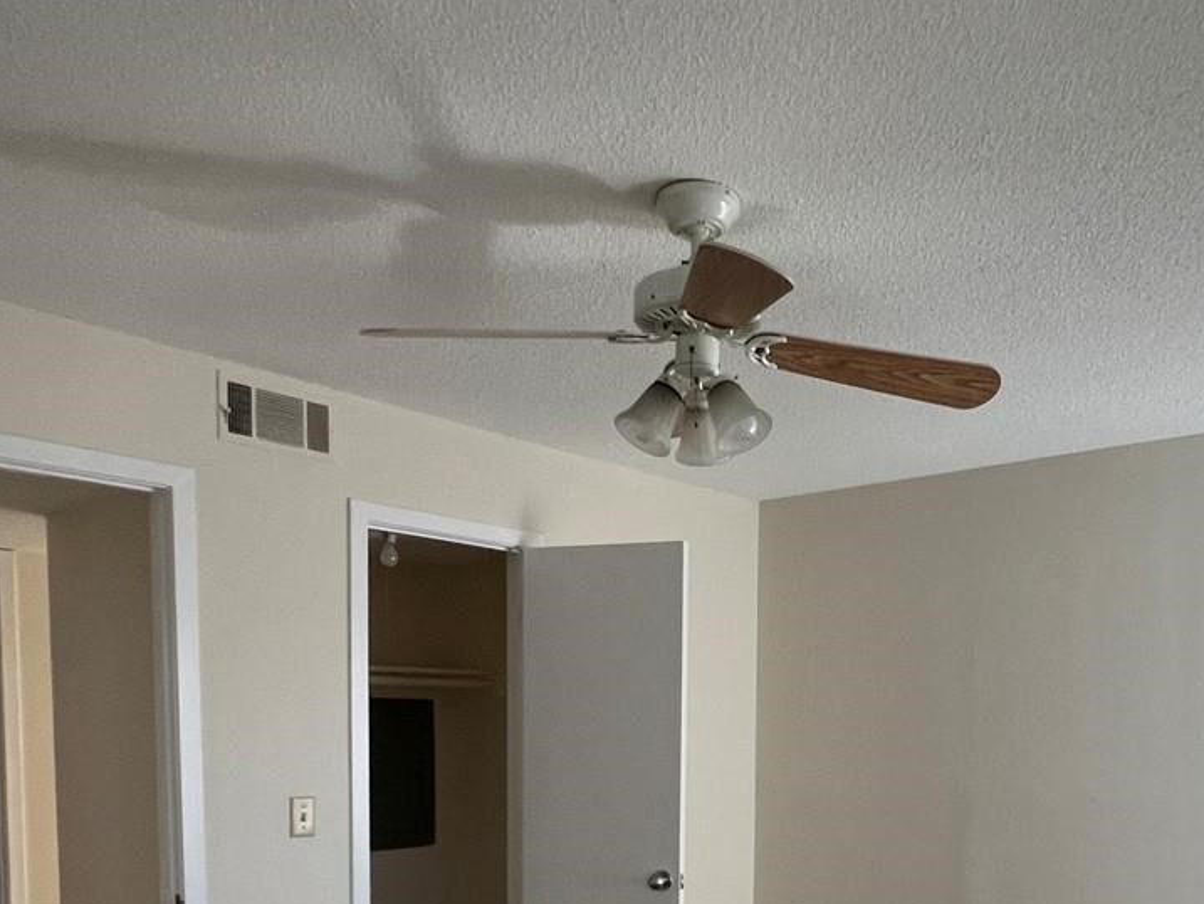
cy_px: 793
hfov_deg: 60.7
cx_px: 764
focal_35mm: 29
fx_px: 1009
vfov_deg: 44.4
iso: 200
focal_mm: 1.57
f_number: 1.8
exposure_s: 1/60
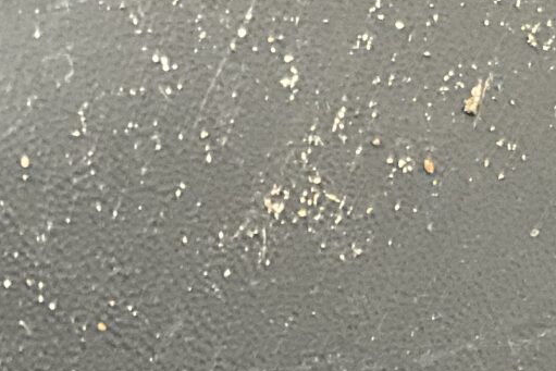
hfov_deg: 13.5
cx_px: 51
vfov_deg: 8.0
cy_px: 1037
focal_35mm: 151
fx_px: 2333
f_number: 1.8
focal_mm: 3
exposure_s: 1/50
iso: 200
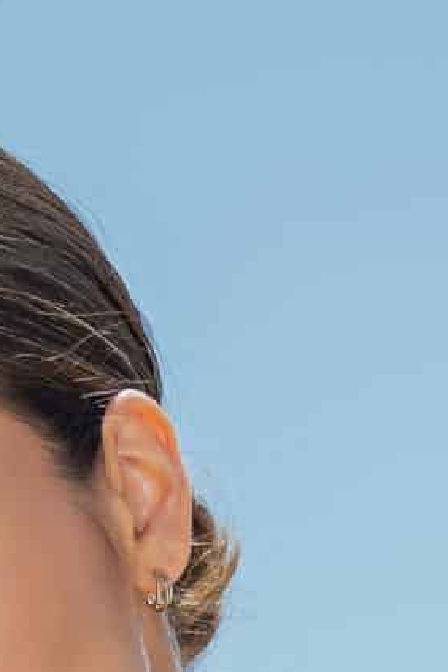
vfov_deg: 8.5
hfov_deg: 6.1
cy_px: 1557
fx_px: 4181
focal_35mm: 224
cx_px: 253
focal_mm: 37
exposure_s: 1/1600
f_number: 3.2
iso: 100
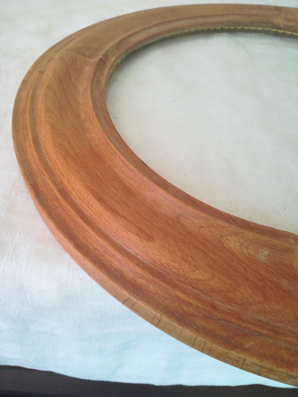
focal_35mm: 26
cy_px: 198
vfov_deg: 67.3
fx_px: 298
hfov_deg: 53.1
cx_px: 149
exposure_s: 1/33.3
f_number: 2.2
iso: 320
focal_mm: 3.83
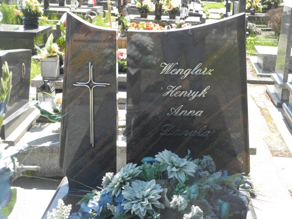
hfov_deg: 31.7
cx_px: 146
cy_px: 110
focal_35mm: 61
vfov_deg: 24.0
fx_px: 515
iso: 100
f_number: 3.5
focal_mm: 13
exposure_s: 1/200
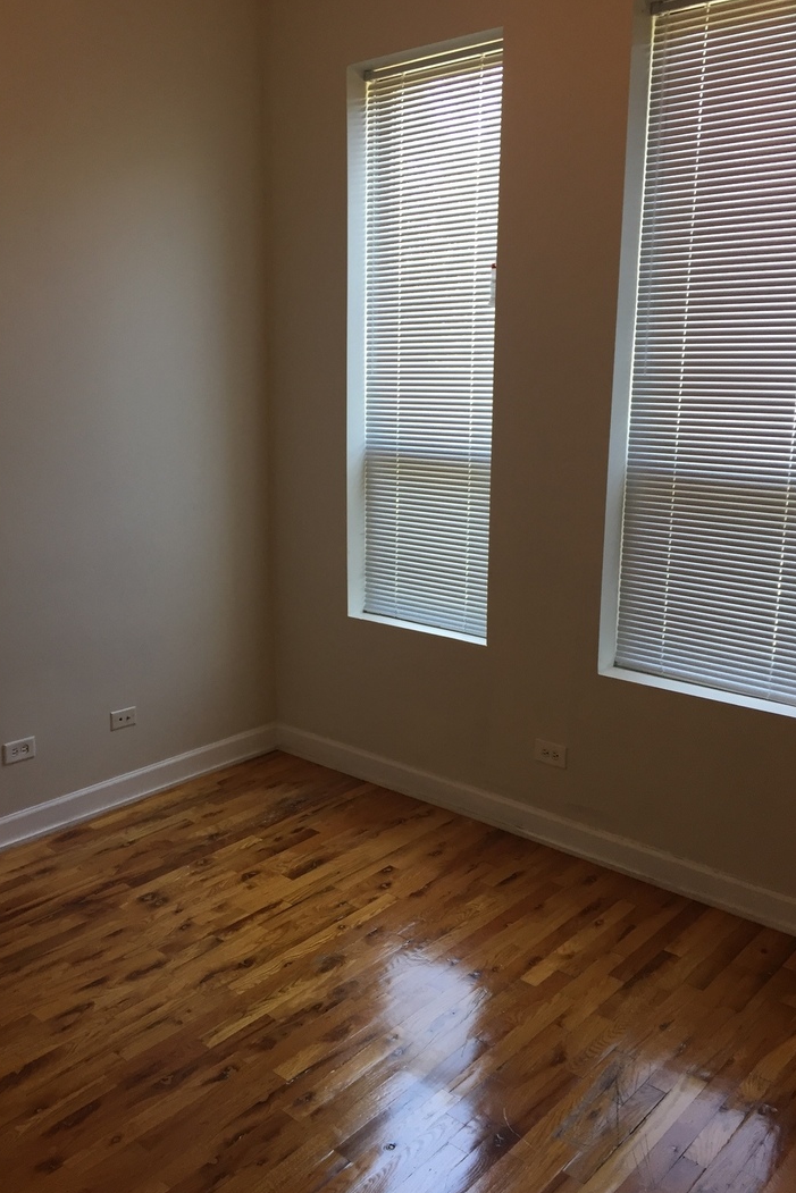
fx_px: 1028
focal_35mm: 31
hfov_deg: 42.3
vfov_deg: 60.3
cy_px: 583
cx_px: 352
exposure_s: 1/30
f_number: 2.2
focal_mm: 4.15
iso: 32
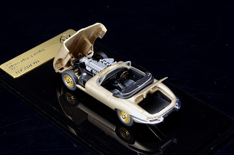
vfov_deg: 13.0
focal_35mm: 105
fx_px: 681
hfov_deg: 19.5
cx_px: 117
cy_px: 78
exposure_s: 1/6
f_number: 18
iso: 800
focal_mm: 70
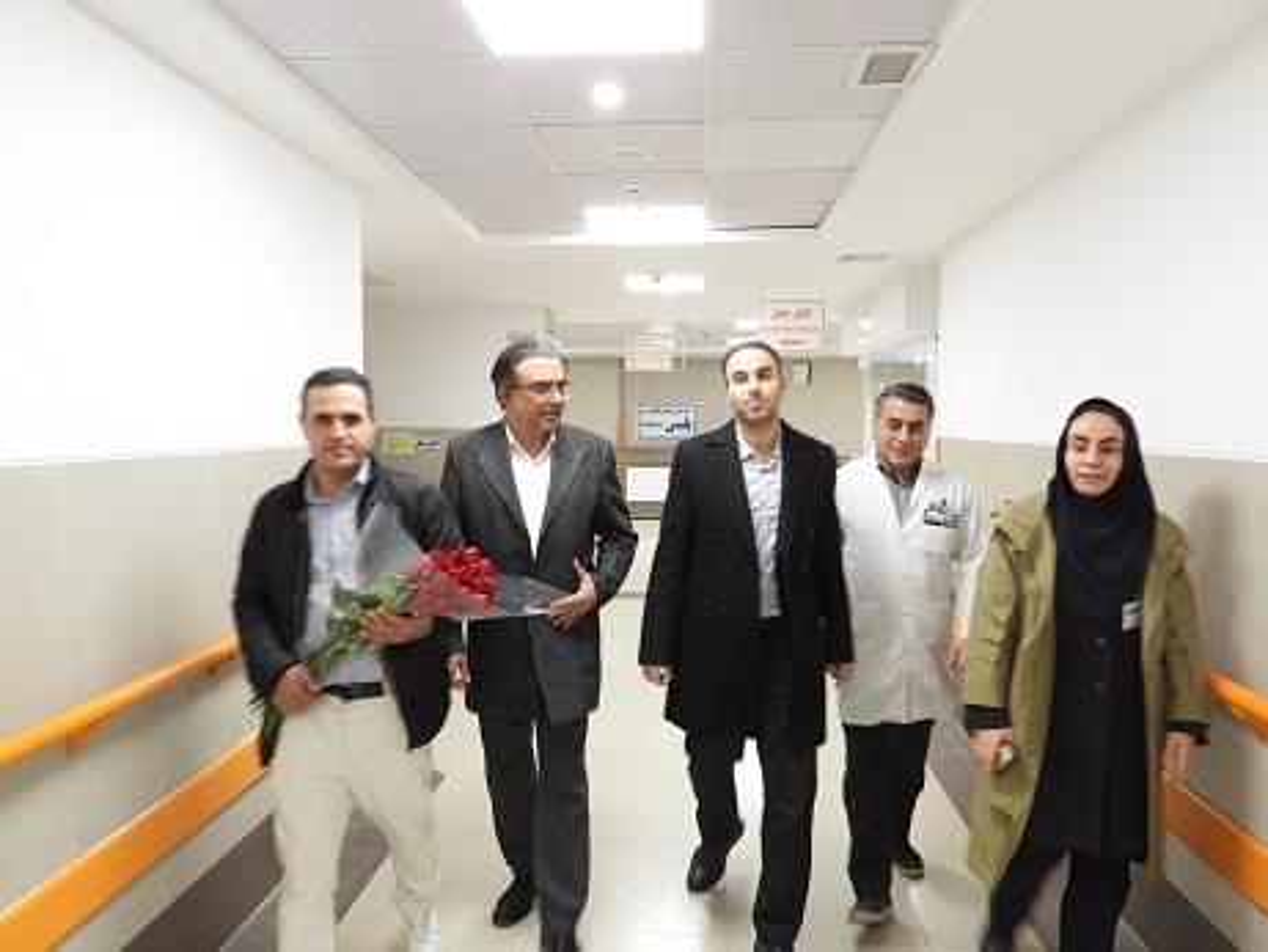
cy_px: 476
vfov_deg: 56.8
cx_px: 634
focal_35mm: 24
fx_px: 879
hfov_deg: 71.6
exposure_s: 1/30
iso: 250
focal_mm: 4.3
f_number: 2.8
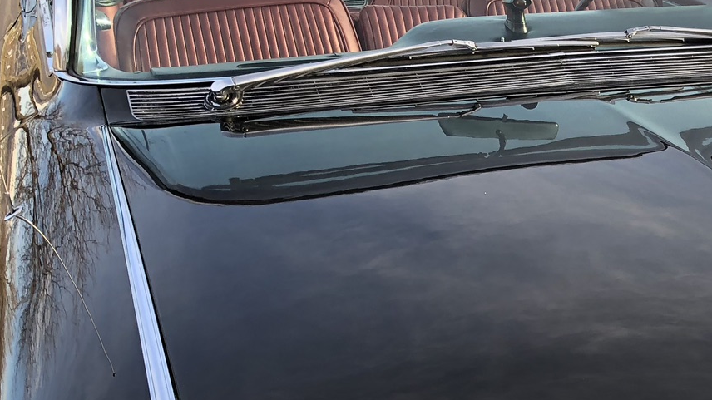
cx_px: 769
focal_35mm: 73
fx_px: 1378
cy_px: 430
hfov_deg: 26.8
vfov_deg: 16.1
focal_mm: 4
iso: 20
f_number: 1.8
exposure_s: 1/169
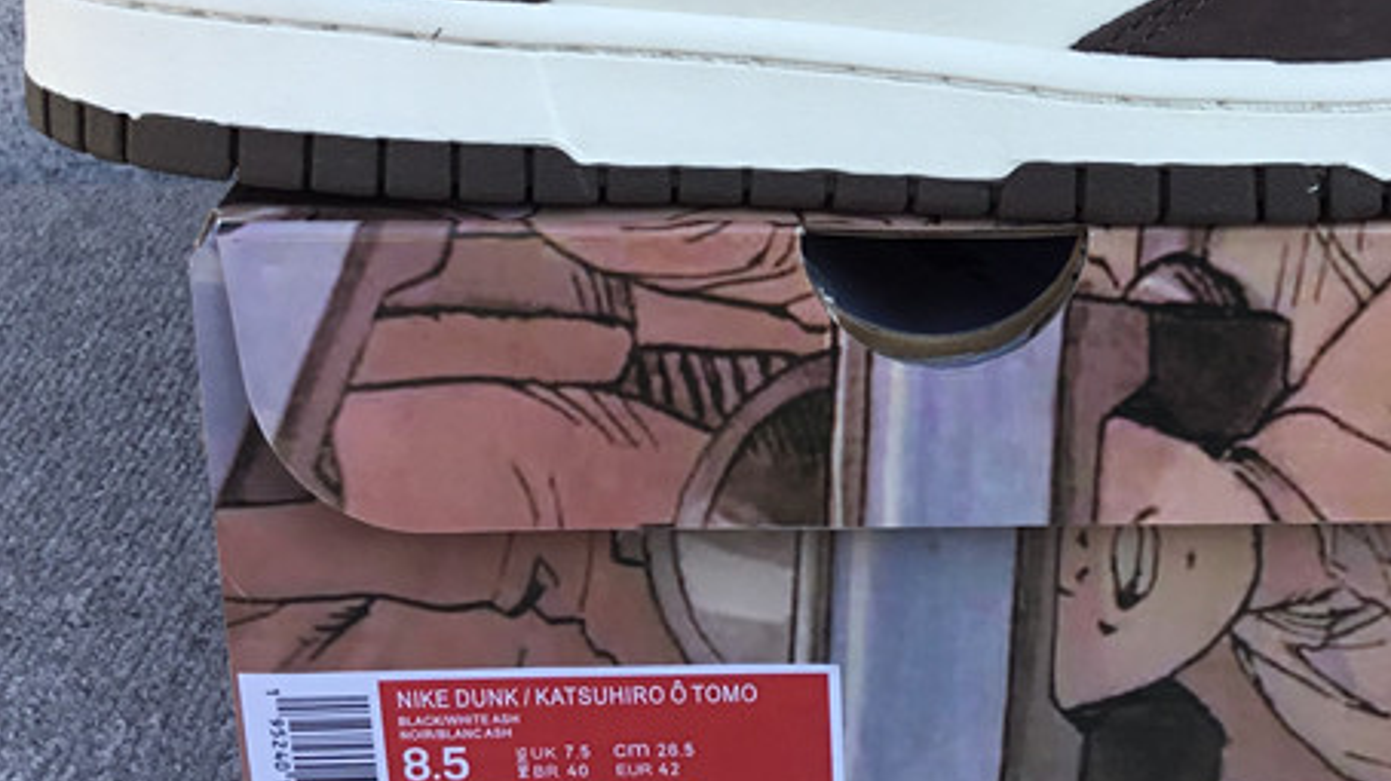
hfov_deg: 31.1
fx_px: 2470
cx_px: 959
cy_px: 66
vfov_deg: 17.7
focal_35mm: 67
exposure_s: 1/440
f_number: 2.4
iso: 25
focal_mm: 3.3
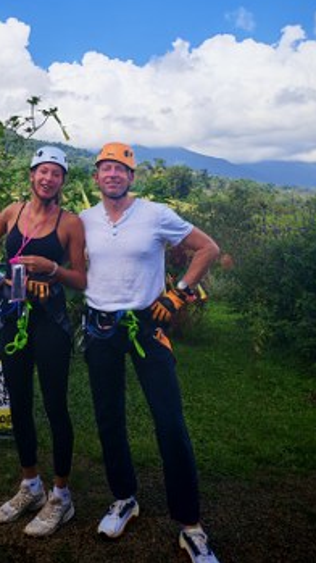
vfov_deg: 54.1
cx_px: 69
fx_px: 537
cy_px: 182
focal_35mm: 36
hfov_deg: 32.0
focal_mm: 6.12
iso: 50
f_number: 1.9
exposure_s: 1/870
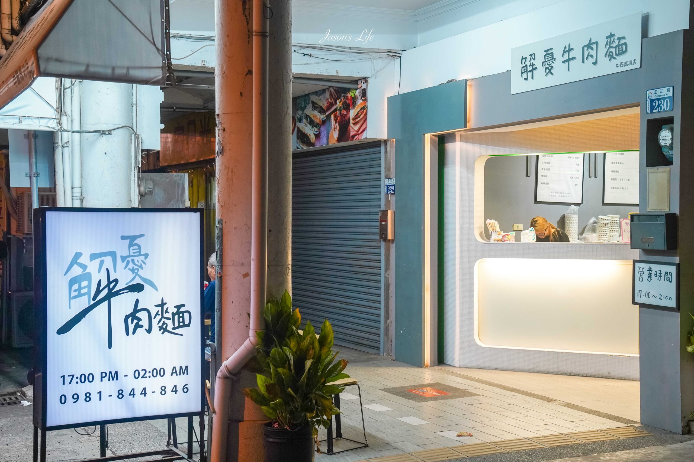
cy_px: 231
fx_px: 1080
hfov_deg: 35.6
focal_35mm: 56
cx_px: 347
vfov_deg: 24.2
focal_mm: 56
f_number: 5
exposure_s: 1/60
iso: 1600
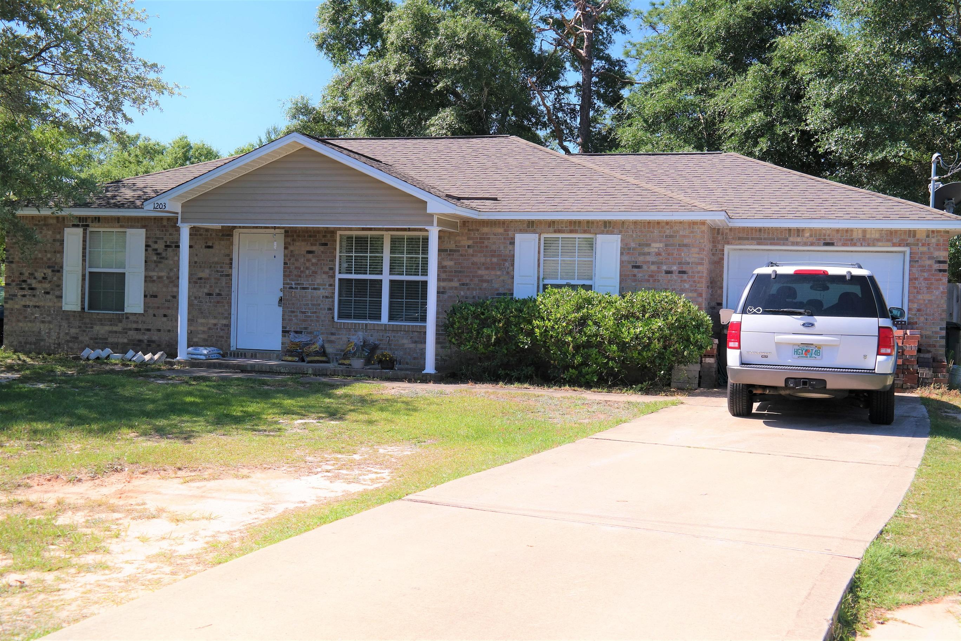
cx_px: 480
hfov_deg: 48.5
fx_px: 1068
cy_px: 320
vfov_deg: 33.4
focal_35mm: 40
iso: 100
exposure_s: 1/250
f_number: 5.6
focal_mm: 26
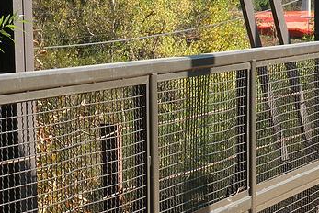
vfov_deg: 7.5
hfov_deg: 11.3
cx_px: 243
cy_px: 226
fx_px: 1614
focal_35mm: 182
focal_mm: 13.4
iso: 64
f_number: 5.6
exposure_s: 1/155
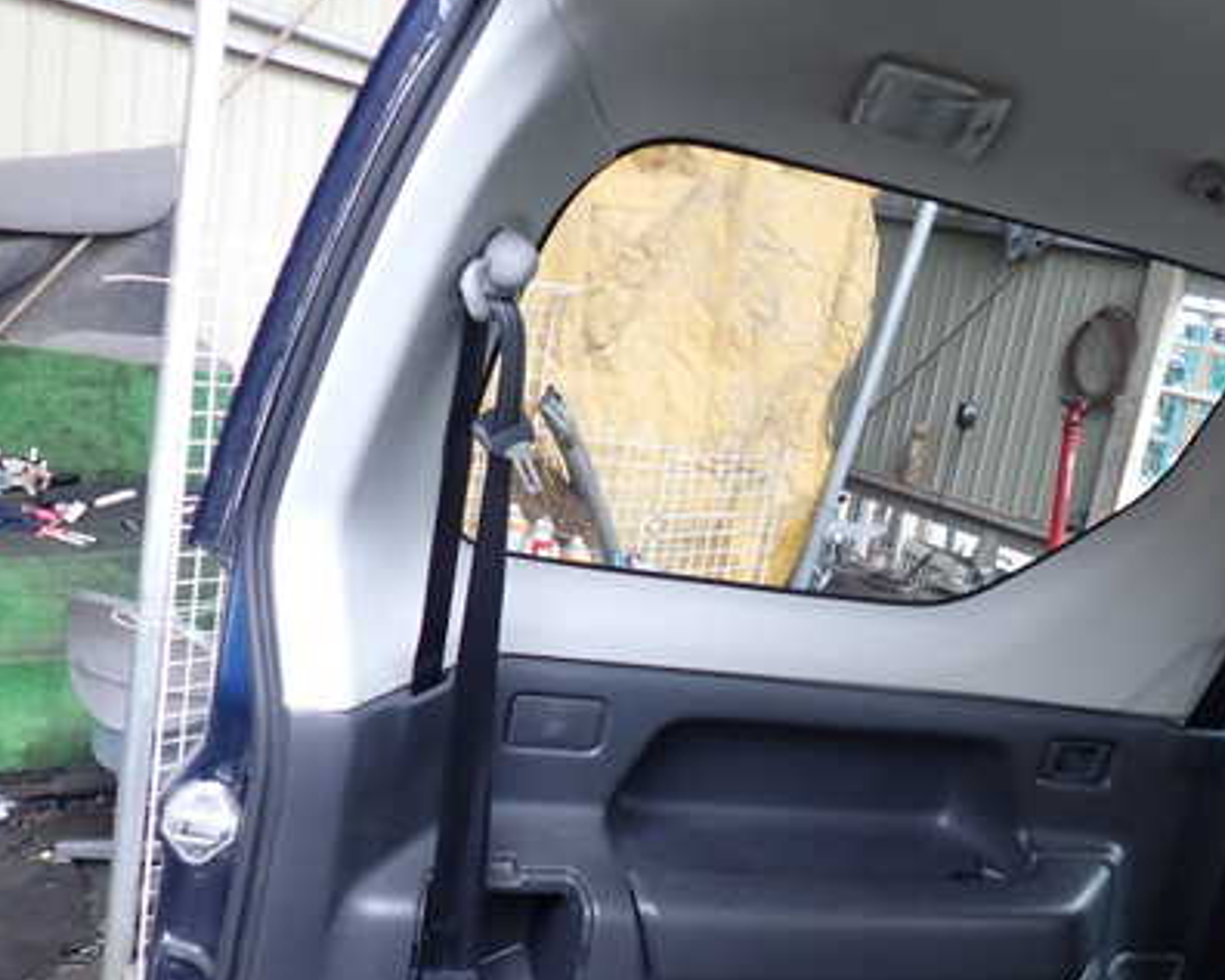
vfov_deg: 39.8
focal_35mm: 37
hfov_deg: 48.4
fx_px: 1342
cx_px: 801
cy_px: 621
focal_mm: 4.5
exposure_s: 1/60
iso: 200
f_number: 2
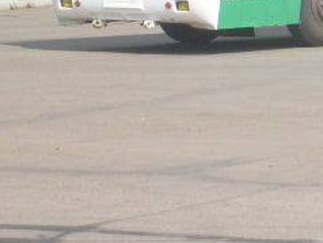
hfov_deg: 5.5
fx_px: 3325
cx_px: 455
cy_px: -141
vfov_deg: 4.2
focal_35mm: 356
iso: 80
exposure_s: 1/750
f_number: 4.9
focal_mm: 17.4
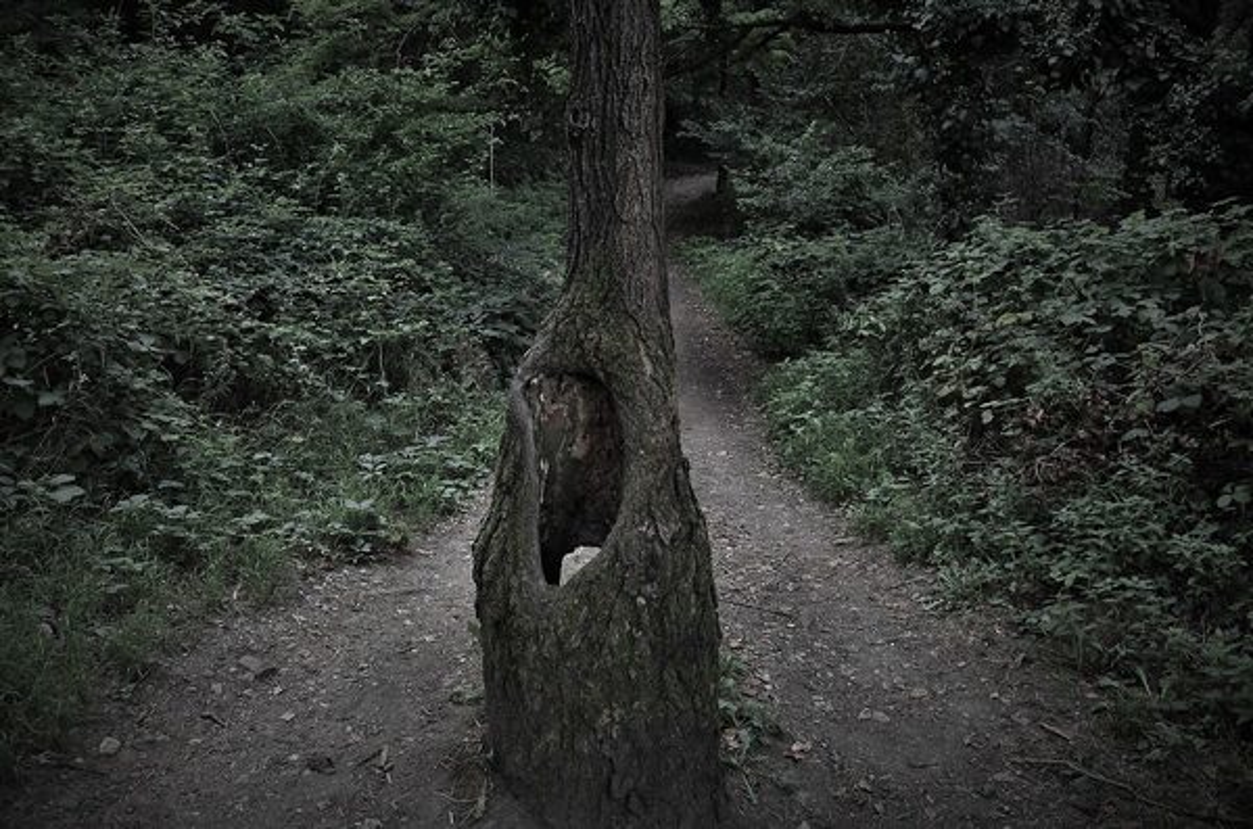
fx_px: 938
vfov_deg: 47.7
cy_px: 414
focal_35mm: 27
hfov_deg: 67.5
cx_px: 626
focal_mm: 18
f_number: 4.8
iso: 900
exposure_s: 1/180
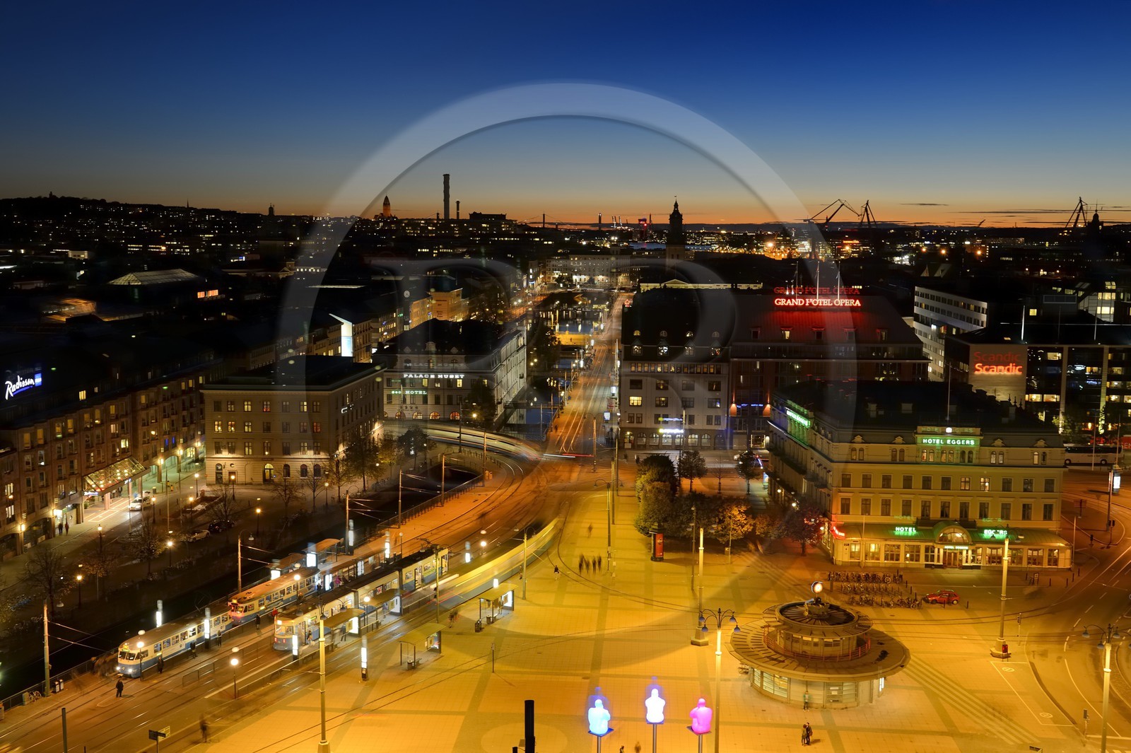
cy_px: 376
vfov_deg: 35.0
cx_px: 566
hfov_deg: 50.7
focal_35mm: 38
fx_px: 1193
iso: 200
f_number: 6.3
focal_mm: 38
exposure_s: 2.5
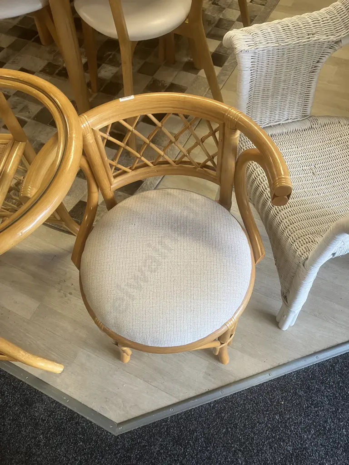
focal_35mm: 28
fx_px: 376
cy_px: 232
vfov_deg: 63.4
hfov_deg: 49.7
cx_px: 174
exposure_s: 1/50
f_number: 1.8
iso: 80
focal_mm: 3.99
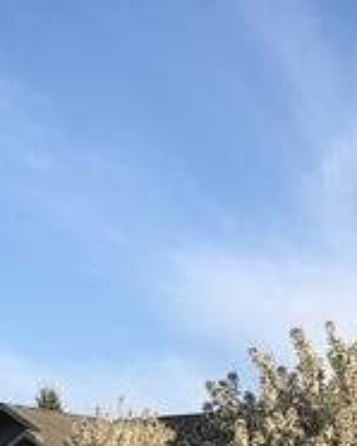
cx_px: 417
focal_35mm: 94
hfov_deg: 15.8
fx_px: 1240
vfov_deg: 19.0
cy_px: 571
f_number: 1.8
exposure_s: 1/1650
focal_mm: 3.99
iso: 20
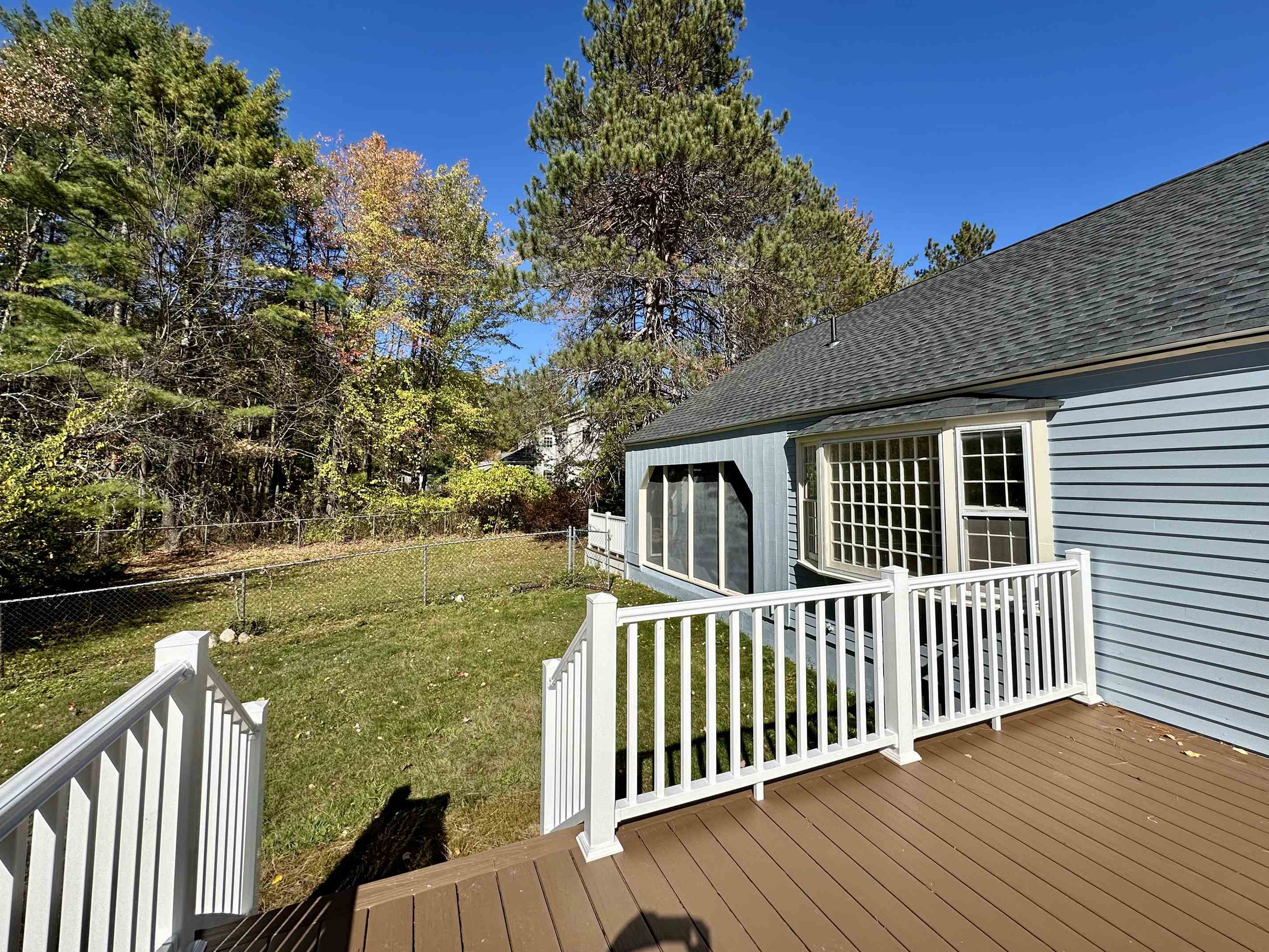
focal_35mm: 15
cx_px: 675
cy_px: 443
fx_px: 550
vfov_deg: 81.6
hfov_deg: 98.0
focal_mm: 2.22
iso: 50
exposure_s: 1/2020
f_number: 2.2
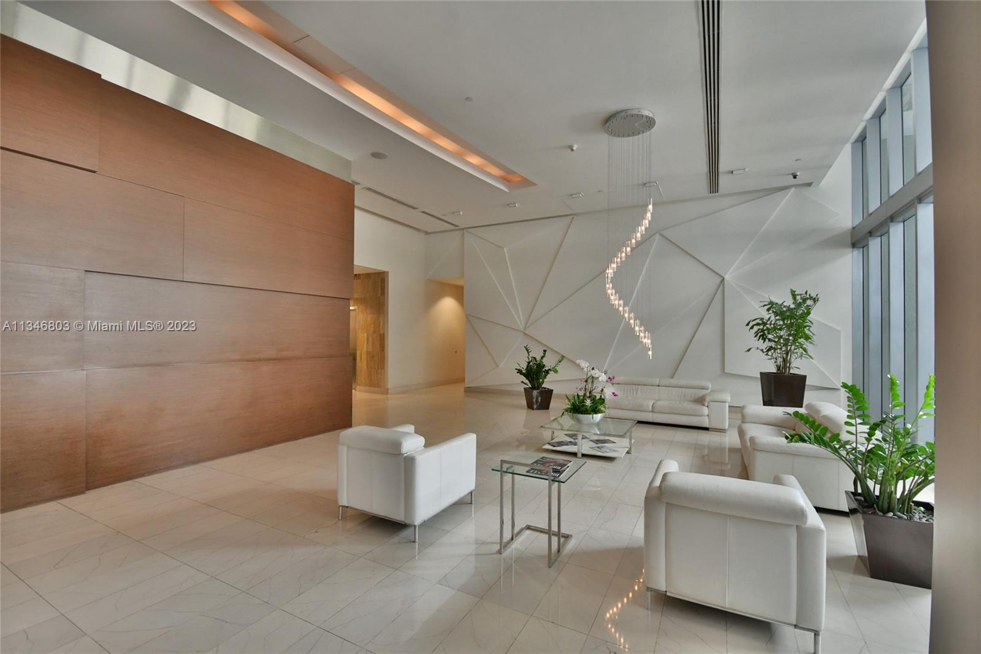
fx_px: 409
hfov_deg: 100.4
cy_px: 327
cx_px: 490
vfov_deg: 77.3
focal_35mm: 15
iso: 2000
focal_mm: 10
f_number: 5
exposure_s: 1/100
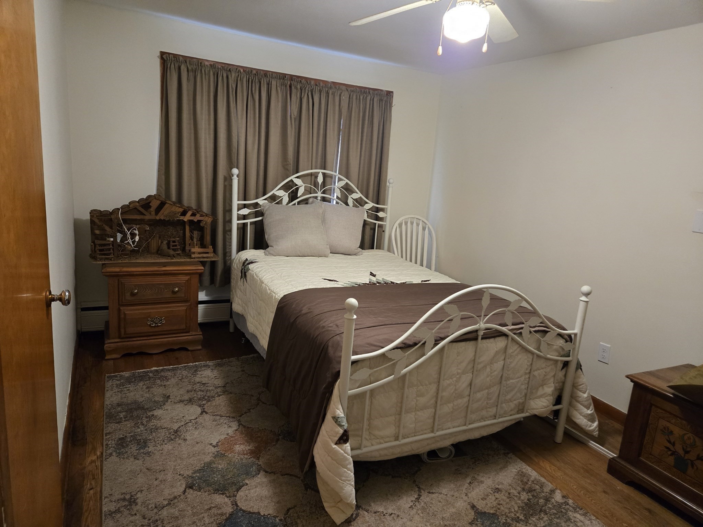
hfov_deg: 73.9
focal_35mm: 23
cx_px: 352
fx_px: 467
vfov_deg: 58.9
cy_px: 264
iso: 640
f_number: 1.8
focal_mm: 5.4
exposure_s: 1/60
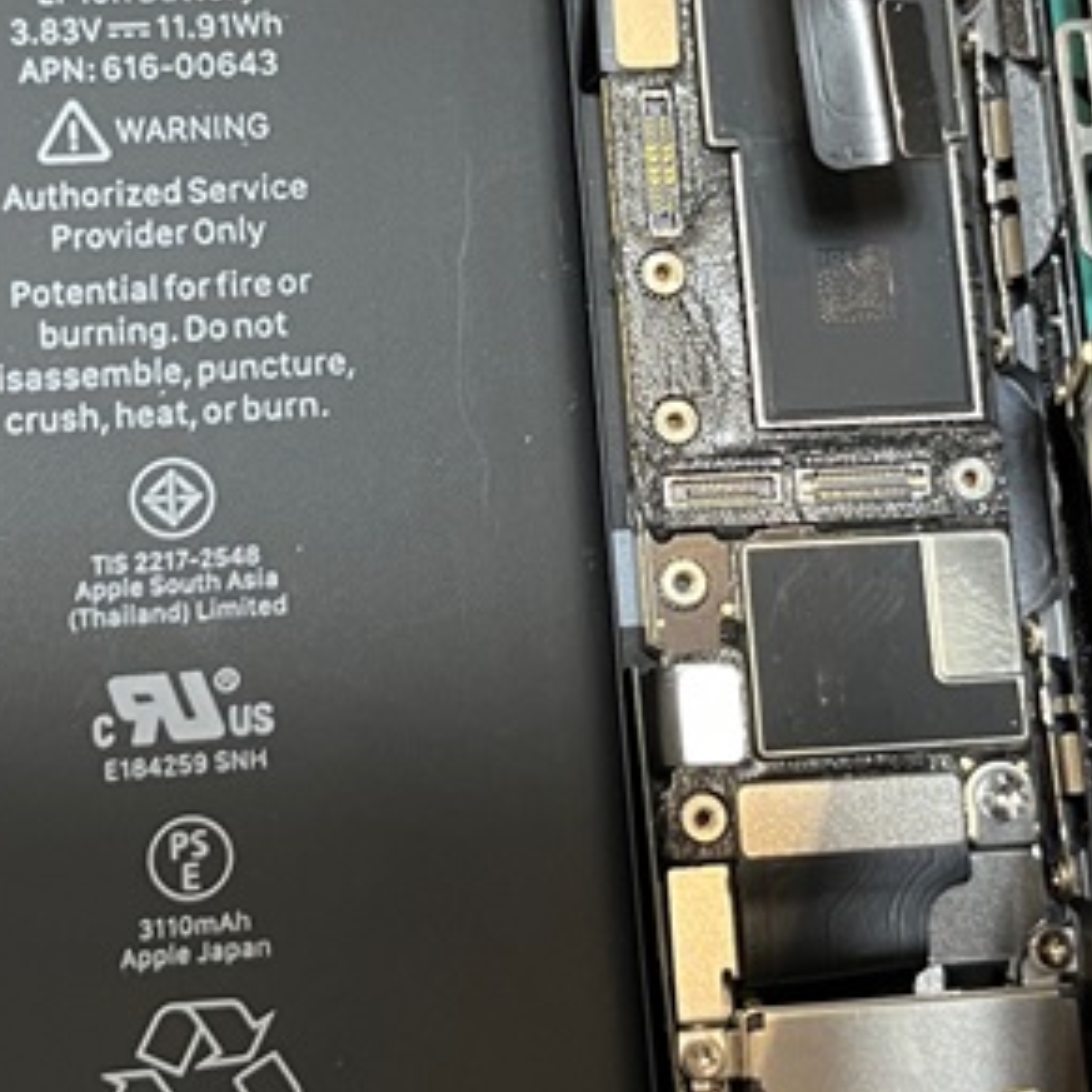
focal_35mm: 71
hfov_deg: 24.3
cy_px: 409
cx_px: 614
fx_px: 2534
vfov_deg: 24.3
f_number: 1.6
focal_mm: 5.1
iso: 250
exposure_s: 1/50
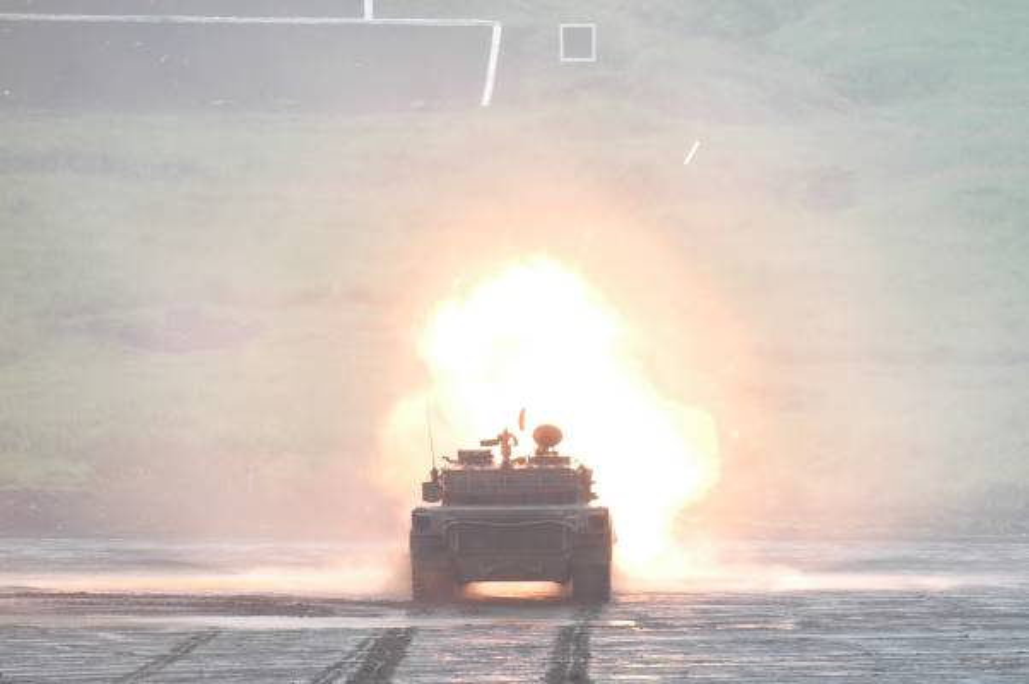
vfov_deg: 5.5
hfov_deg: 8.3
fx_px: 7067
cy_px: 342
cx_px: 514
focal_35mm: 248
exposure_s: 1/125
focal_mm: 165
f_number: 5
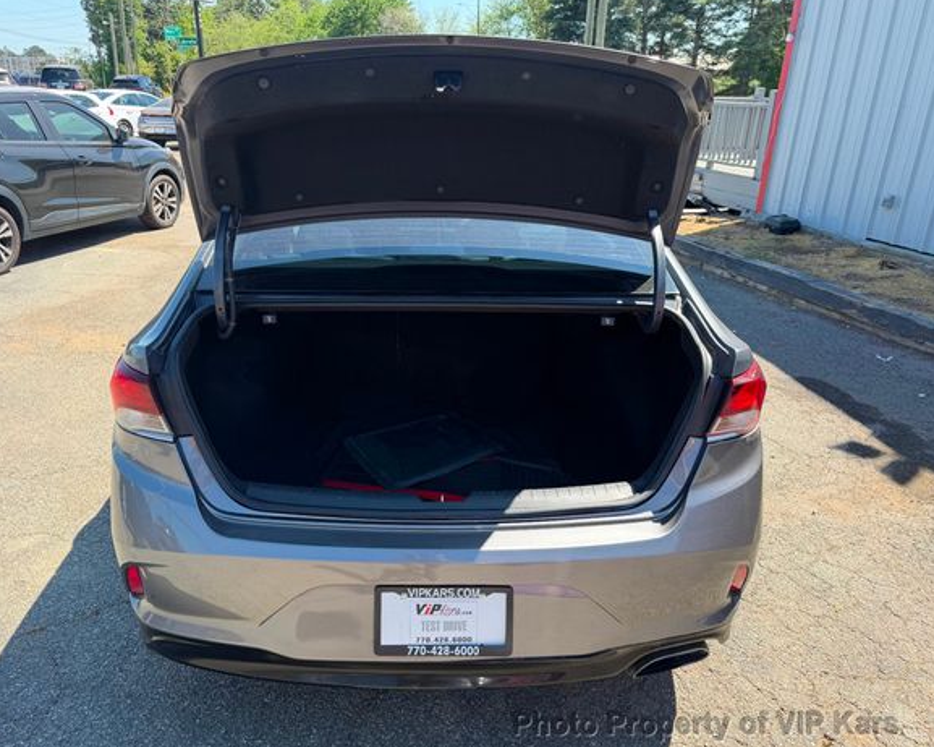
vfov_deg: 54.9
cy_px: 369
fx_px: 718
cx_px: 435
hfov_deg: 66.0
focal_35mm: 26
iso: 80
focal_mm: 6.76
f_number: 1.78
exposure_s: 1/1032
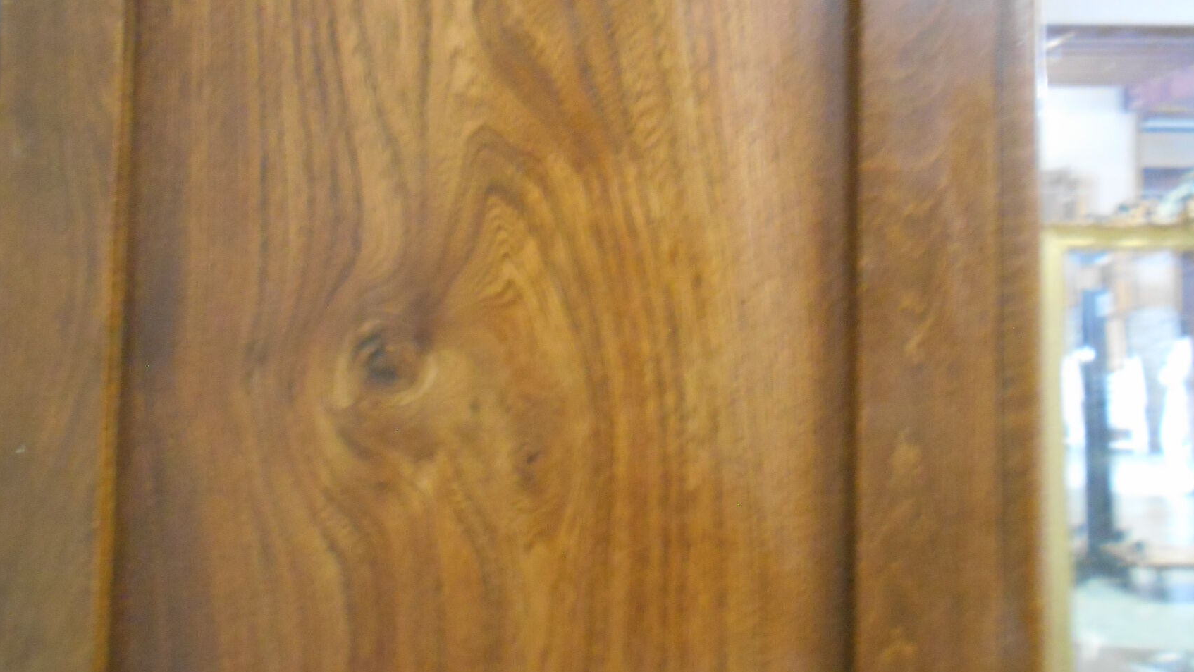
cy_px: 140
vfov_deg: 30.5
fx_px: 1203
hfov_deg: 52.8
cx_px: 598
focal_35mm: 38
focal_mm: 4.6
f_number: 3.2
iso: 640
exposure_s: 1/8
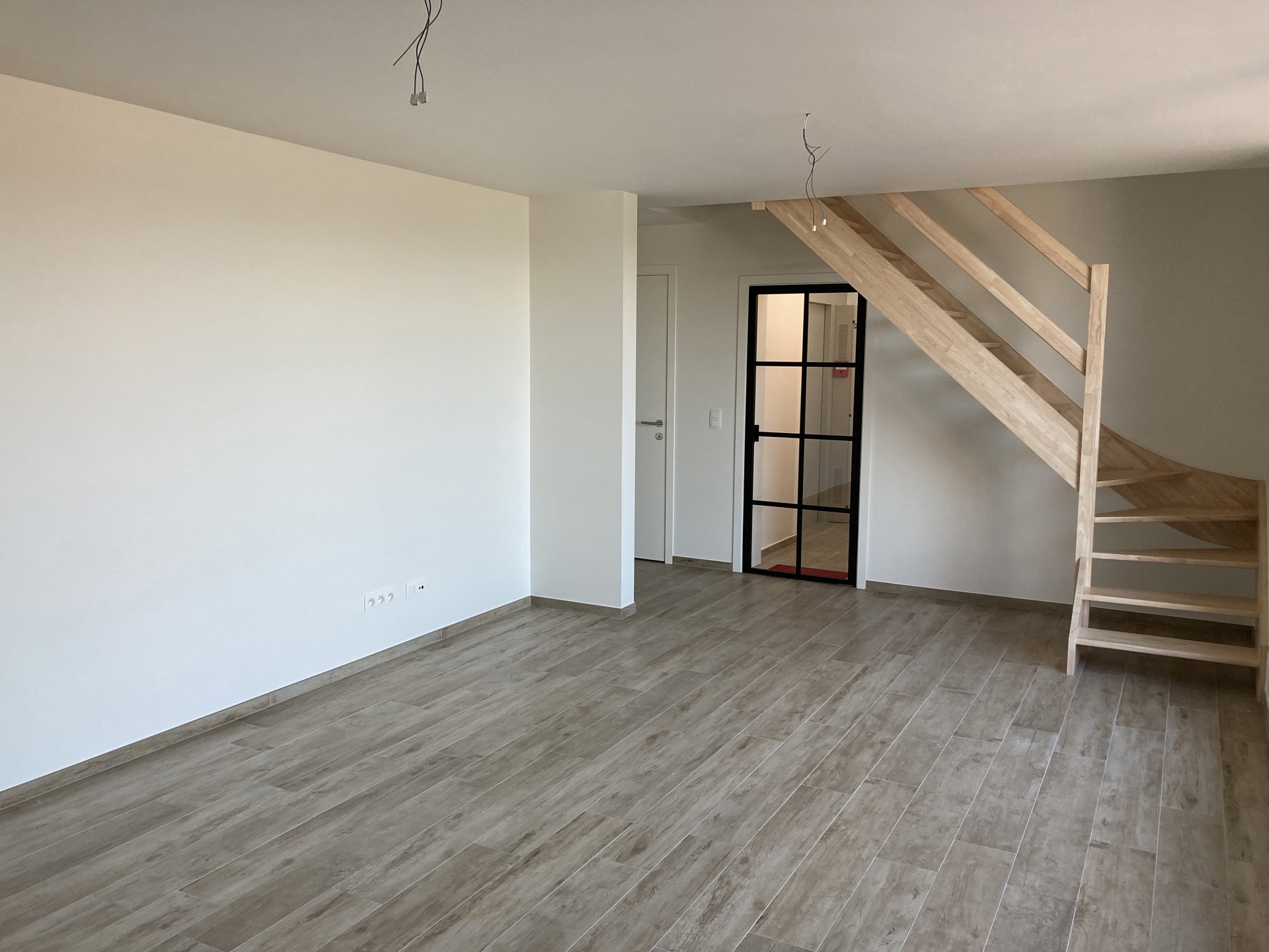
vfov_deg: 49.7
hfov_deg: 63.4
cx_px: 634
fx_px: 1026
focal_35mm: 28
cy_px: 476
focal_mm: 3.99
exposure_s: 1/121
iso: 50
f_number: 1.8
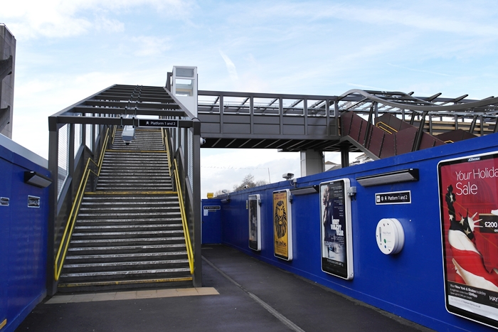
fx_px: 415
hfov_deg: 61.9
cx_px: 249
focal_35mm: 30
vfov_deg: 43.6
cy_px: 166
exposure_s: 1/160
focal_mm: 20
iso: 100
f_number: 5
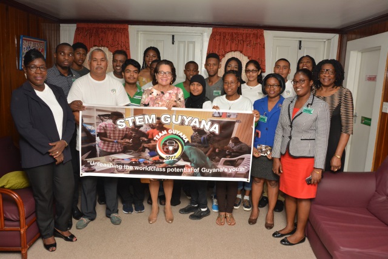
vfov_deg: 43.6
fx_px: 323
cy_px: 130
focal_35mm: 30
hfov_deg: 61.9
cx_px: 194
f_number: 5.6
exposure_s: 1/200
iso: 1000
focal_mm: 20
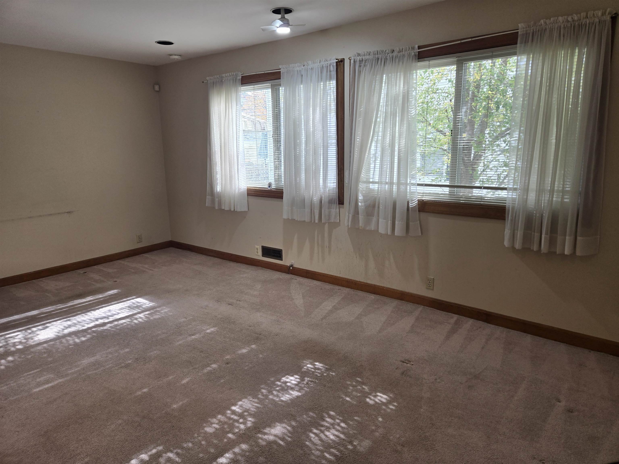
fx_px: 411
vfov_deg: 58.9
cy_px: 232
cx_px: 310
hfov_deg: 73.9
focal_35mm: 23
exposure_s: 1/120
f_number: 1.8
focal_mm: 5.4
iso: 64
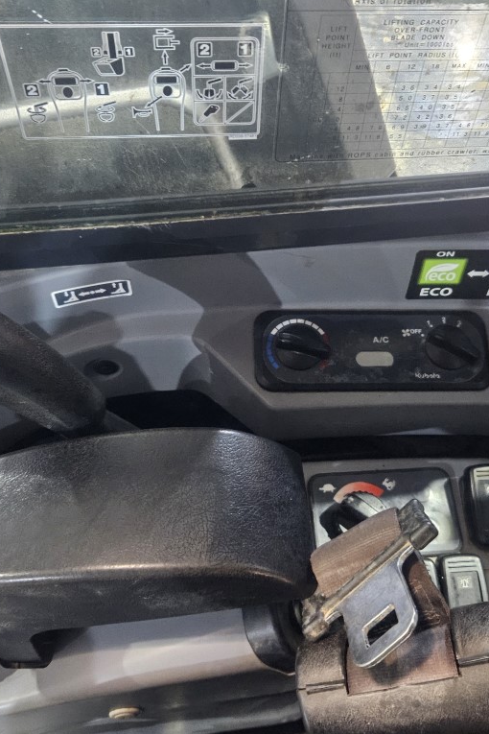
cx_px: 262
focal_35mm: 32
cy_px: 367
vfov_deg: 58.7
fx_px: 652
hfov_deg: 41.1
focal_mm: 5.4
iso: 1600
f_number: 1.8
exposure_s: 1/25
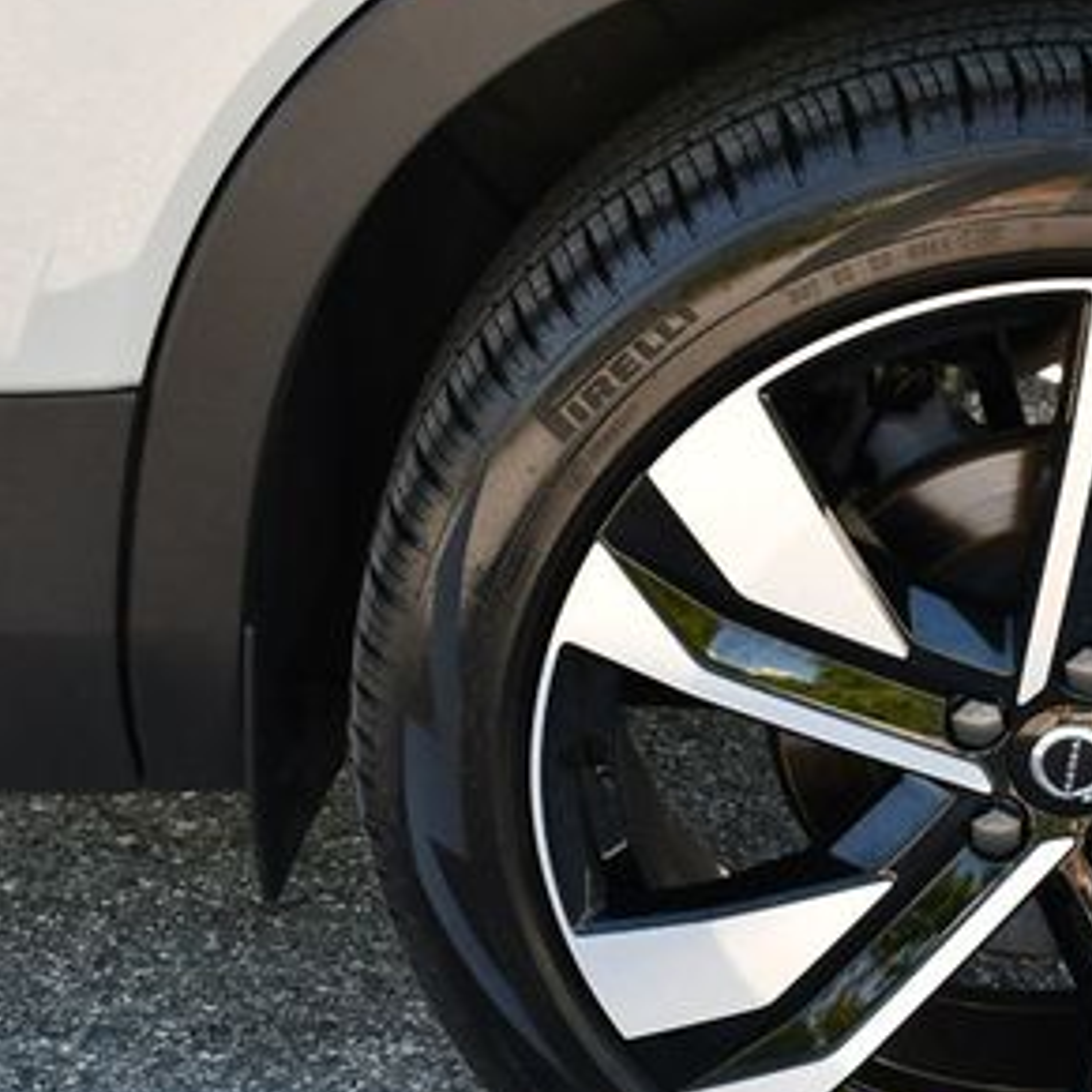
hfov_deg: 16.9
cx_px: 1077
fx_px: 3605
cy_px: 751
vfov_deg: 17.2
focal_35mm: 101
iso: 400
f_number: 5
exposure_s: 1/250
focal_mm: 27
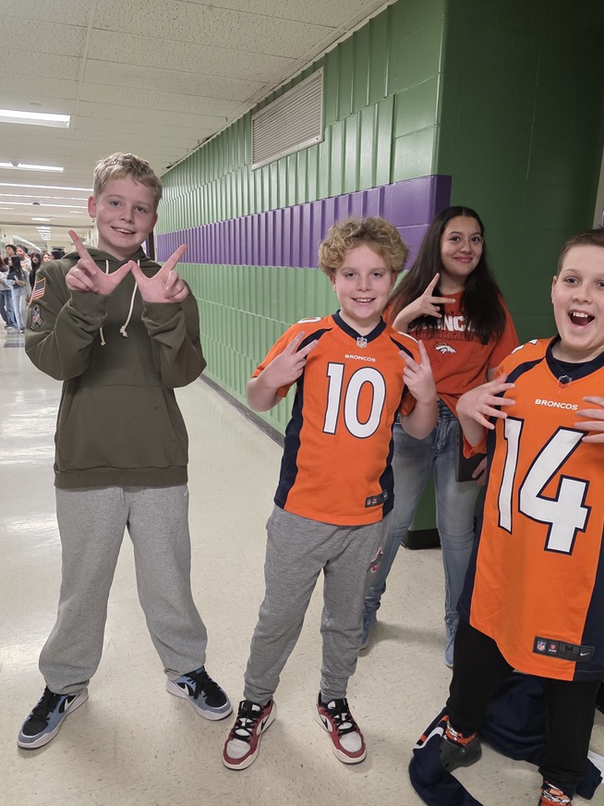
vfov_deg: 65.1
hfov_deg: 51.3
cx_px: 332
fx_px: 628
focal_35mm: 27
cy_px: 449
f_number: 1.7
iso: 500
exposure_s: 1/120
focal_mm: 6.3
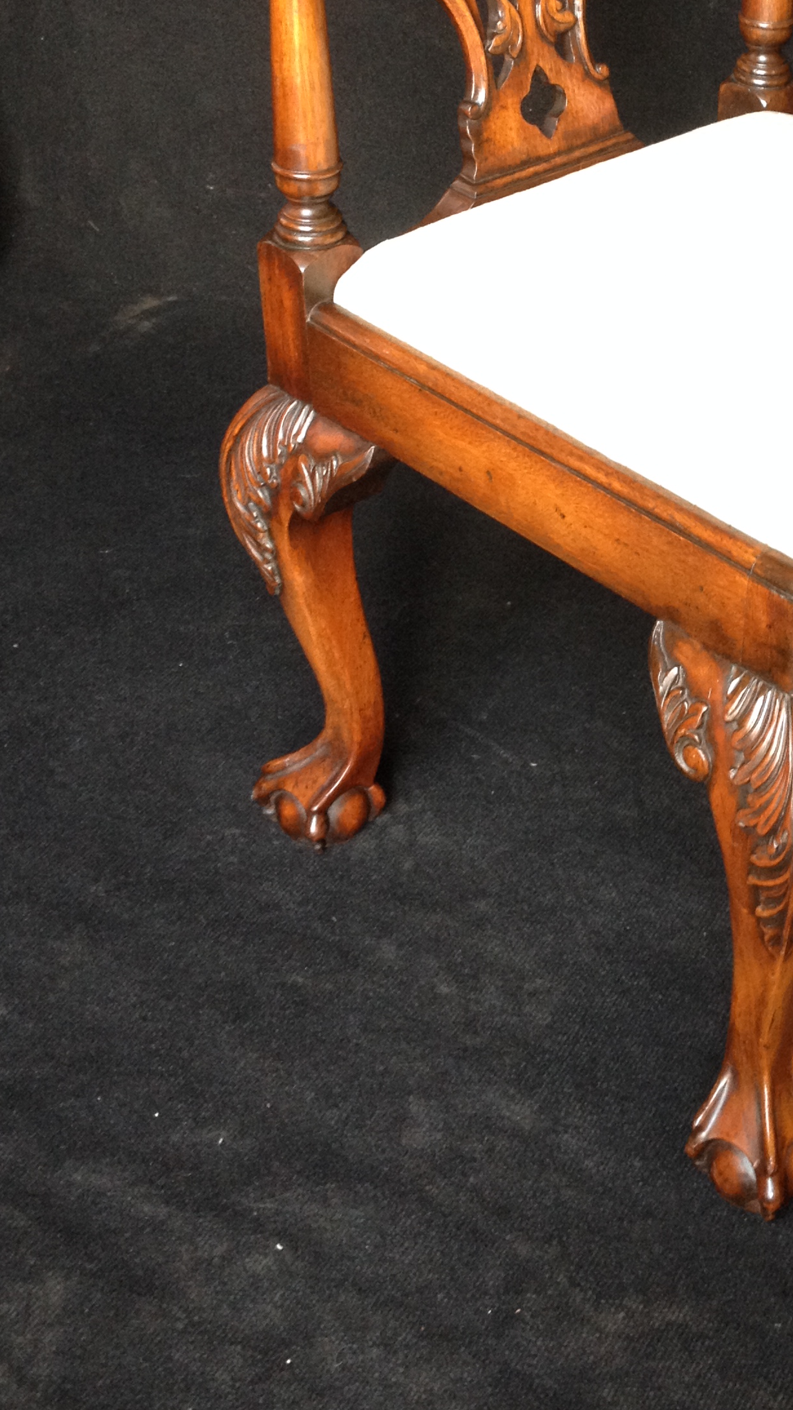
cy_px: 475
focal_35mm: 57
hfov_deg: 20.6
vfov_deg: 36.3
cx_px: 715
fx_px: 2131
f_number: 2.4
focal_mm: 4.28
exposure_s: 1/20
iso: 125
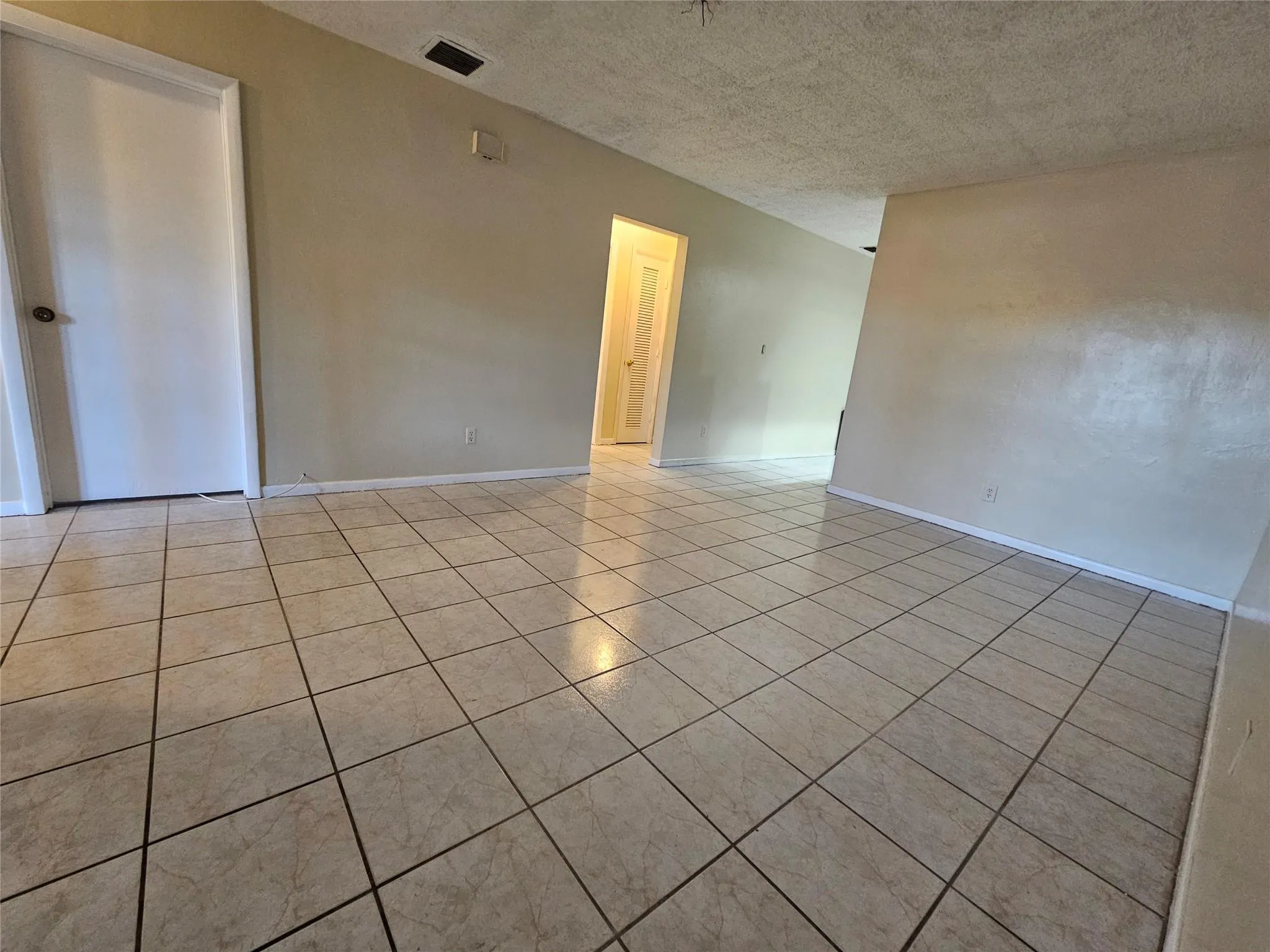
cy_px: 476
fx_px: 477
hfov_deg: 106.2
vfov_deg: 89.9
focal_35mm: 13
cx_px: 635
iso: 400
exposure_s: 1/30
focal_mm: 2.2
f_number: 2.2
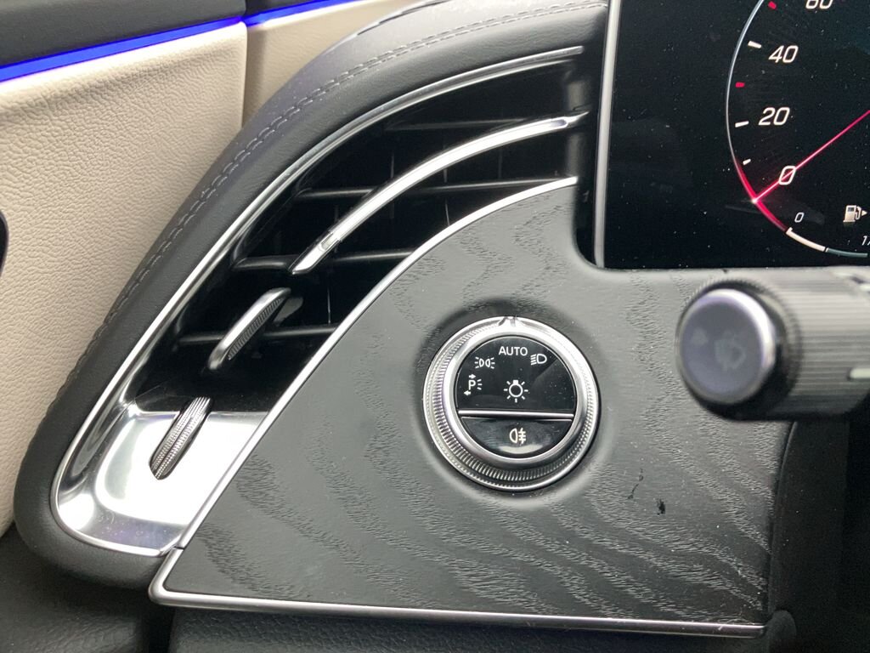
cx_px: 435
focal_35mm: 28
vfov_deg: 49.7
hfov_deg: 63.4
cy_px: 326
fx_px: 704
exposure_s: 1/108
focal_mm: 3.99
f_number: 1.8
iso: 200
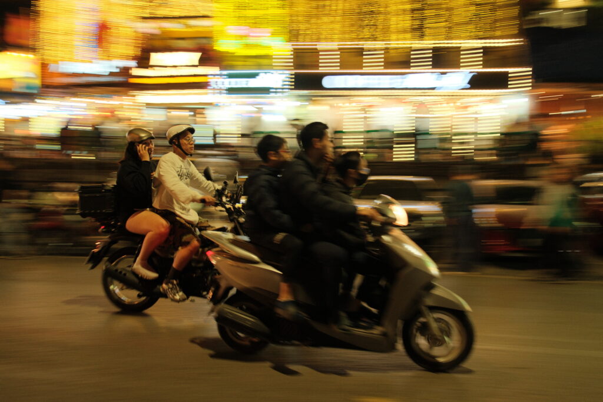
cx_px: 302
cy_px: 201
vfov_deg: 38.9
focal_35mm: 34
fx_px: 570
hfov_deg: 55.8
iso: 500
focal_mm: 22.4
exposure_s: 1/30
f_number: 2.8
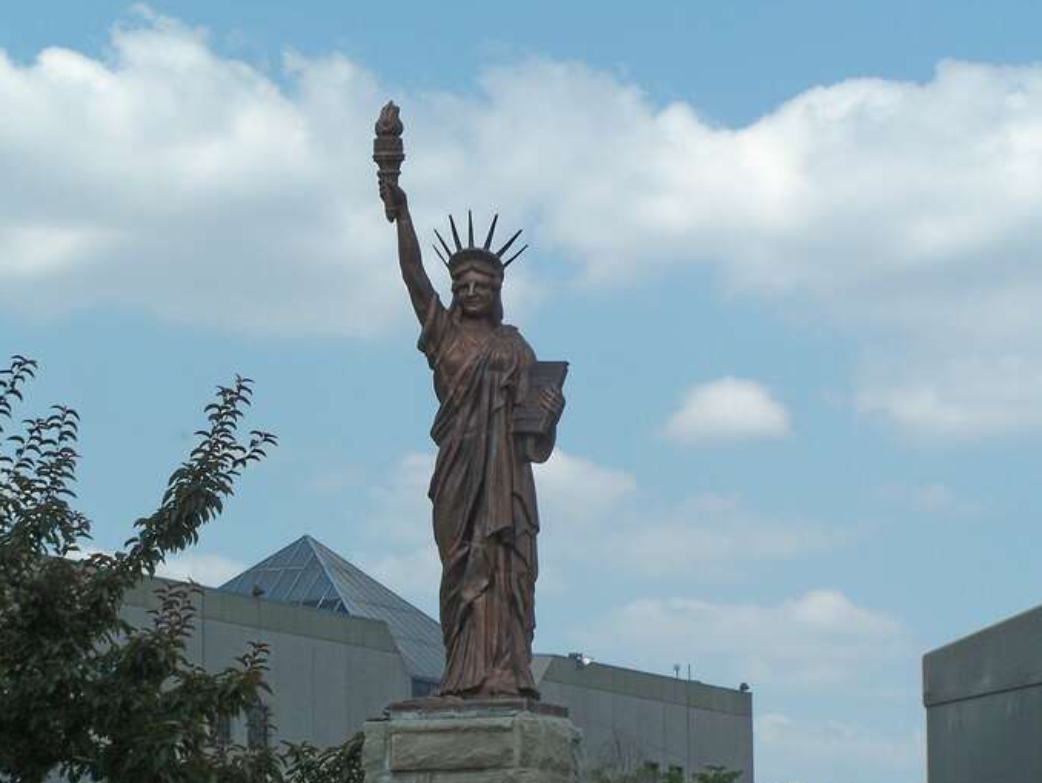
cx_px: 513
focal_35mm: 138
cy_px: 431
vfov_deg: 10.8
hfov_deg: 14.3
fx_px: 4156
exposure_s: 1/1000
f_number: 4.5
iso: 80
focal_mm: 19.4
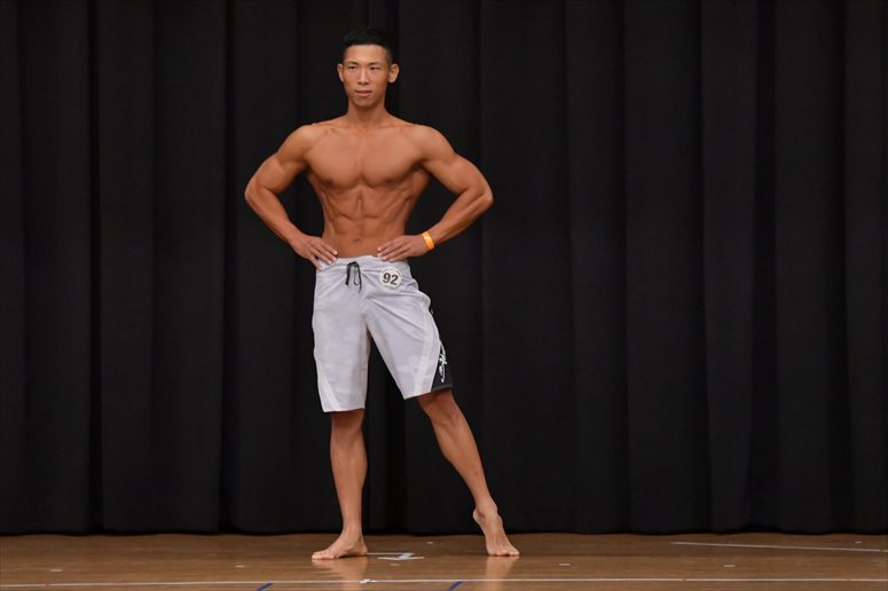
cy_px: 296
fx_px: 6287
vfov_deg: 5.4
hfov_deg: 8.1
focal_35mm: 255
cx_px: 444
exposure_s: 1/400
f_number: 5.6
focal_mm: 170
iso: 6400
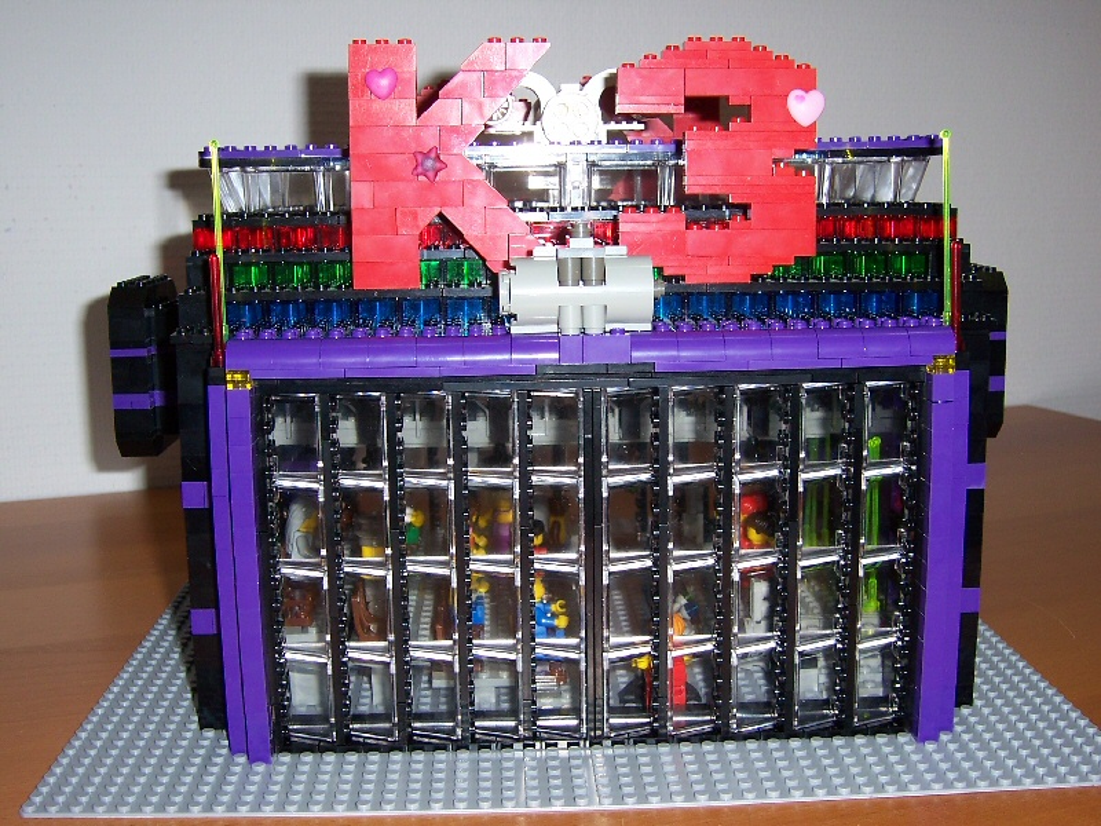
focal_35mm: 44
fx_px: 1399
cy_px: 413
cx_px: 550
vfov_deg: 32.9
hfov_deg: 42.9
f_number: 3.3
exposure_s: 1/60
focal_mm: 7.3
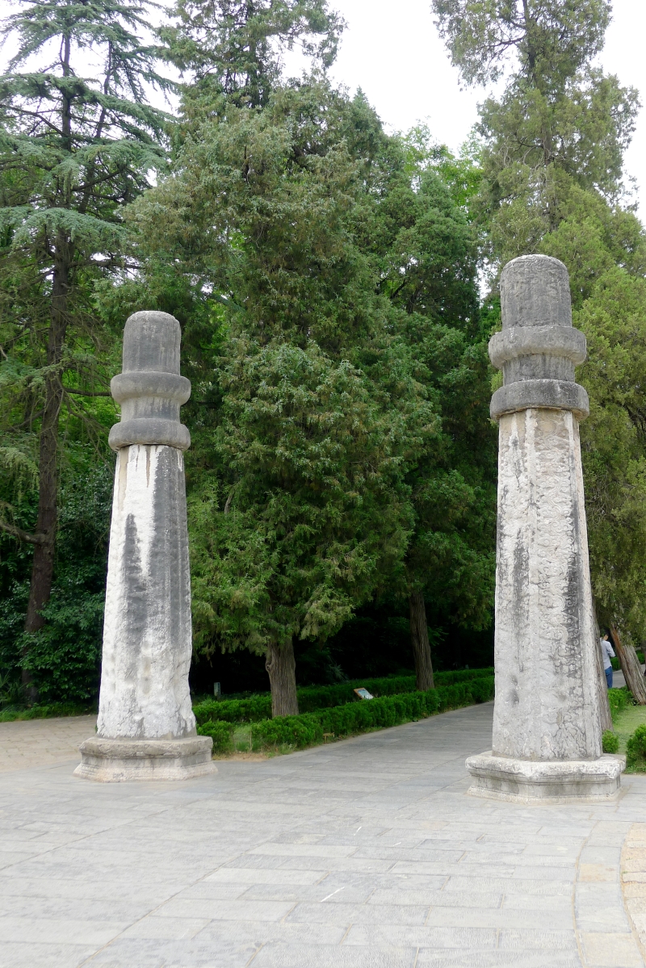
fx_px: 995
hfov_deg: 36.0
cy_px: 484
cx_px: 323
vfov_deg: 51.9
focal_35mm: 37
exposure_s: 1/320
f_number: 2.8
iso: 80
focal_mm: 7.9
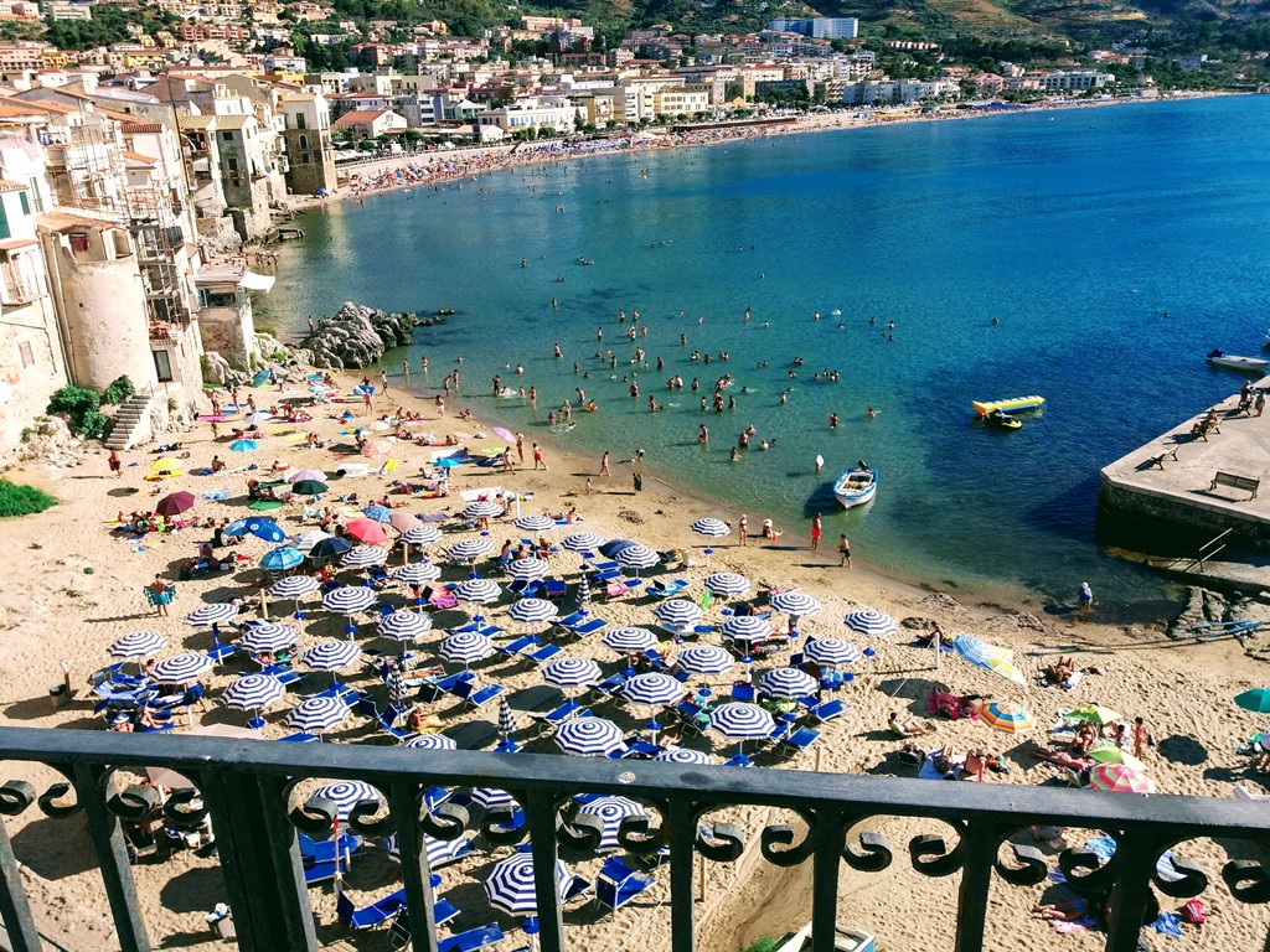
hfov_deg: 63.4
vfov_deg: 49.7
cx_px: 635
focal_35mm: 28
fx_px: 1027
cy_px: 476
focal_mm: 3.7
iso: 64
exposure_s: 1/1703
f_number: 1.9
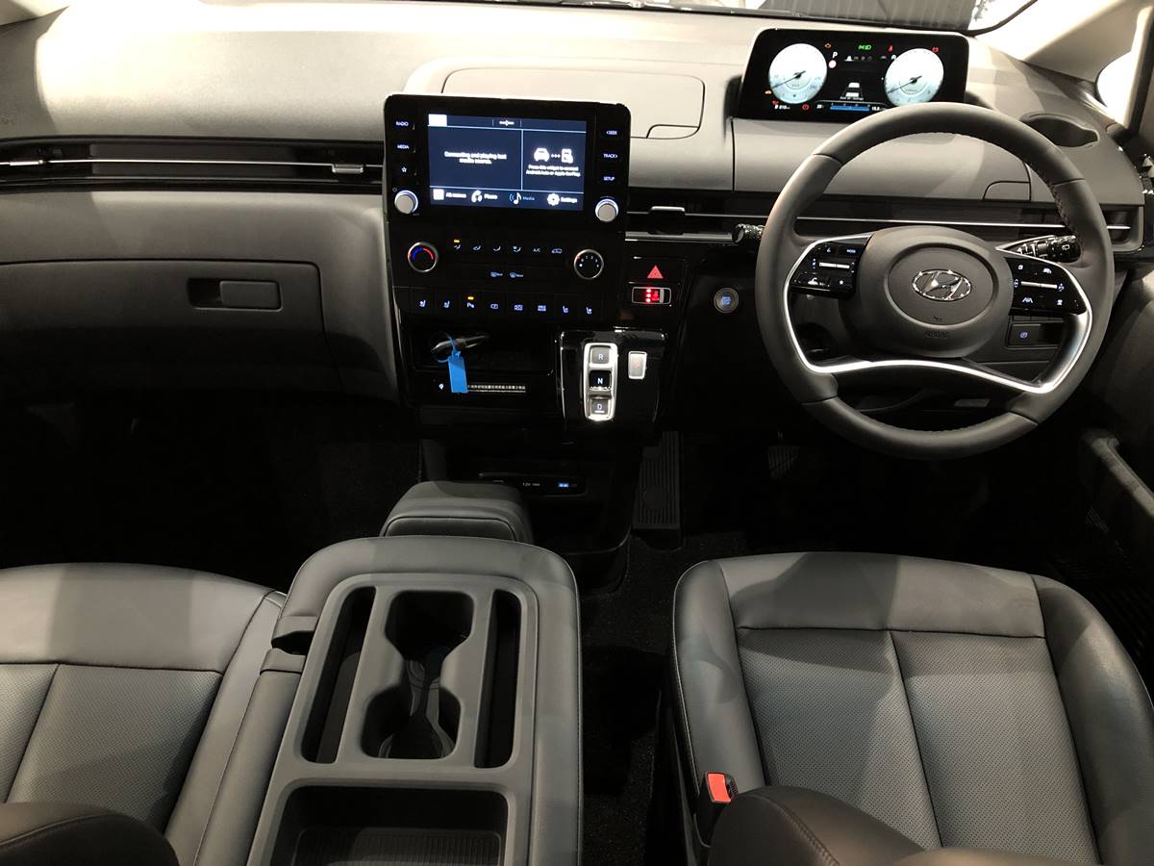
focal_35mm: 28
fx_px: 933
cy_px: 433
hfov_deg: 63.4
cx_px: 577
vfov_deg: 49.7
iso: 100
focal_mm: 3.99
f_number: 1.8
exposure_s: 1/13
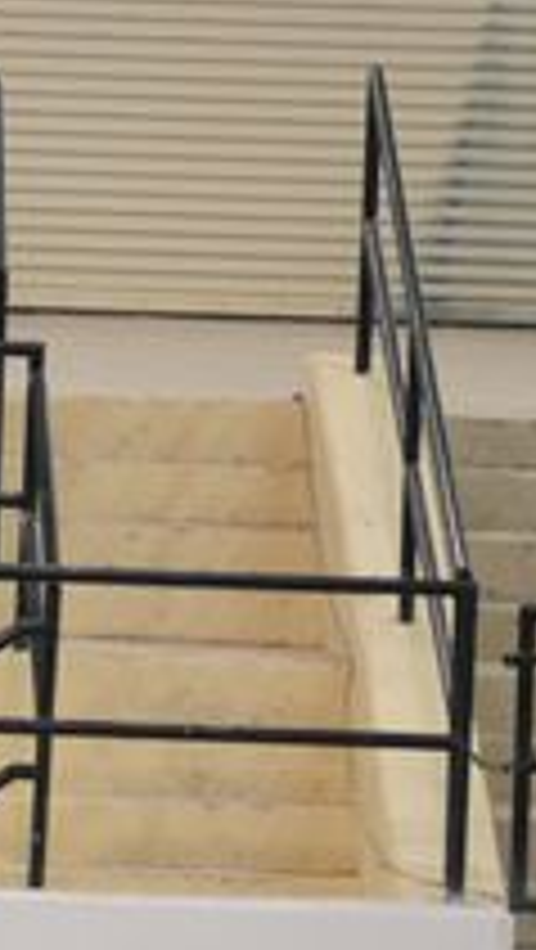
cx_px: -176
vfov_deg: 3.4
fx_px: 16038
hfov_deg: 1.9
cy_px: 945
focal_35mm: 636
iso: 6400
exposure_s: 1/400
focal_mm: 200
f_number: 2.8
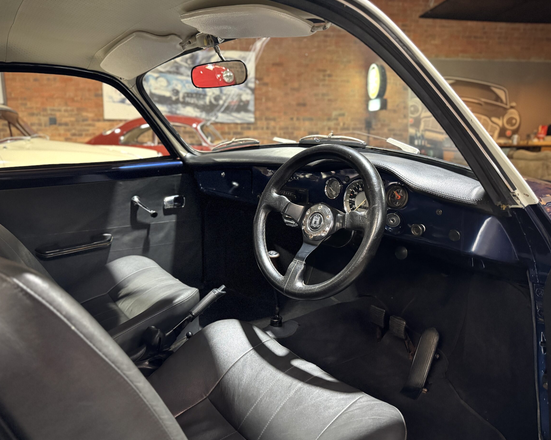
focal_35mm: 26
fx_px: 424
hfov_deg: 65.9
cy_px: 228
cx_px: 254
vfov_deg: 54.9
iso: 800
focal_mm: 6.76
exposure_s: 1/33
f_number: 1.78
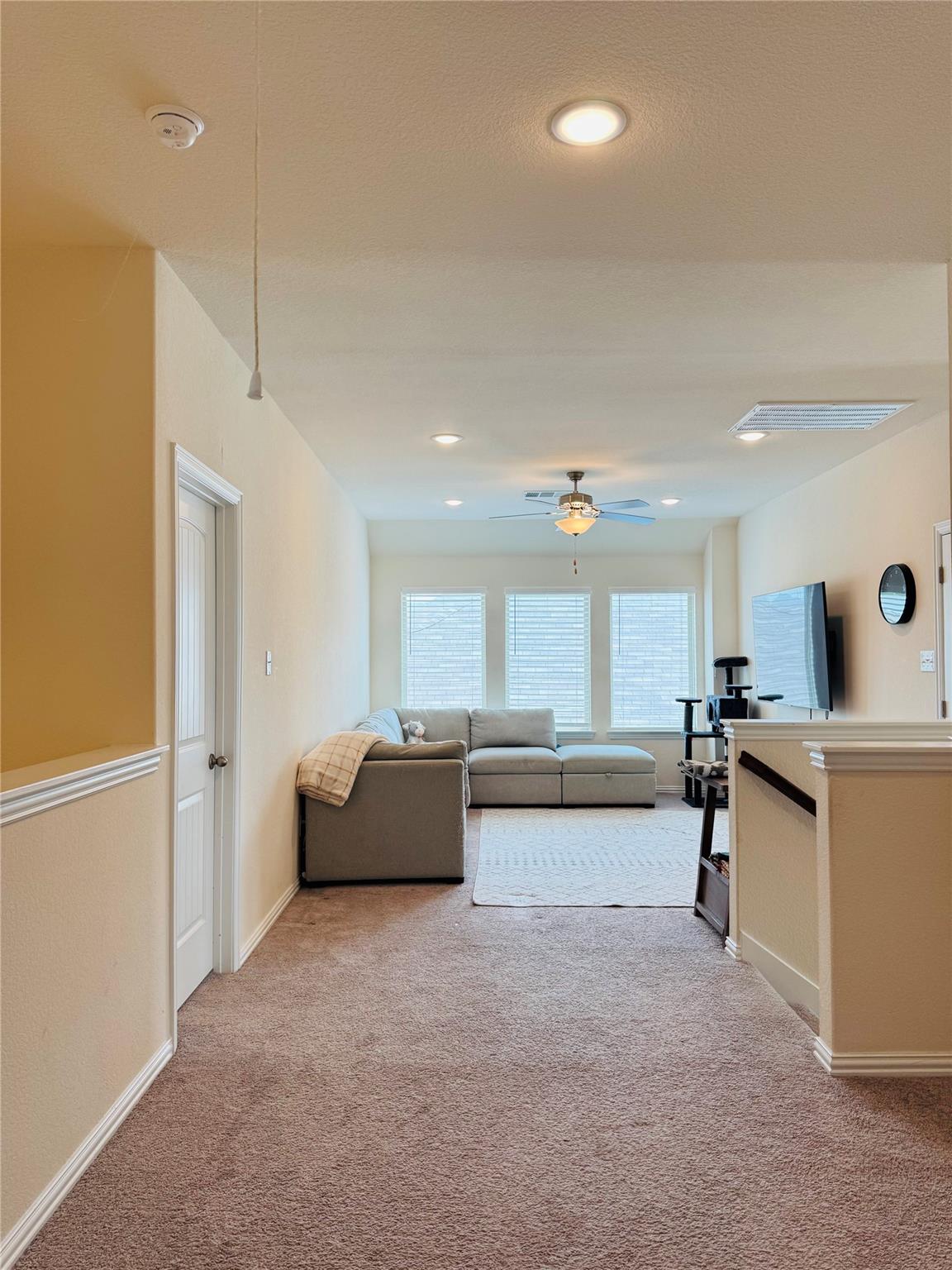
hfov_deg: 56.8
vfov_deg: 71.6
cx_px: 476
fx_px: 880
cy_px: 635
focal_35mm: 24
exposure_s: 1/161
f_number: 1.78
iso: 80
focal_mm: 6.76
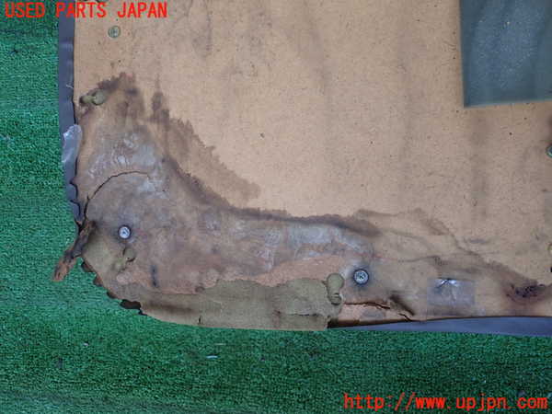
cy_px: 207
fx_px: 478
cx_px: 276
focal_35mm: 30
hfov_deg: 60.0
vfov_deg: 46.8
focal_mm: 5.4
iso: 200
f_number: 2.3
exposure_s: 1/50
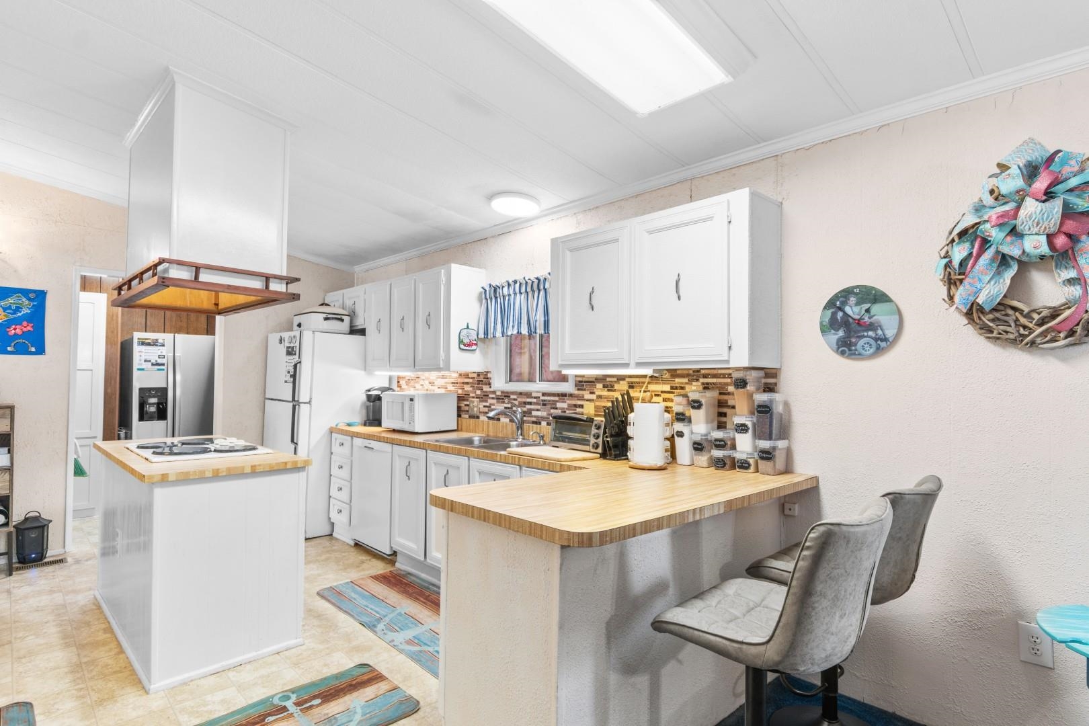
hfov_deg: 86.9
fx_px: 575
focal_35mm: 19
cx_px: 544
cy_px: 363
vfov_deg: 64.6
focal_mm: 13
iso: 100
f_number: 4.8
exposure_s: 1/4
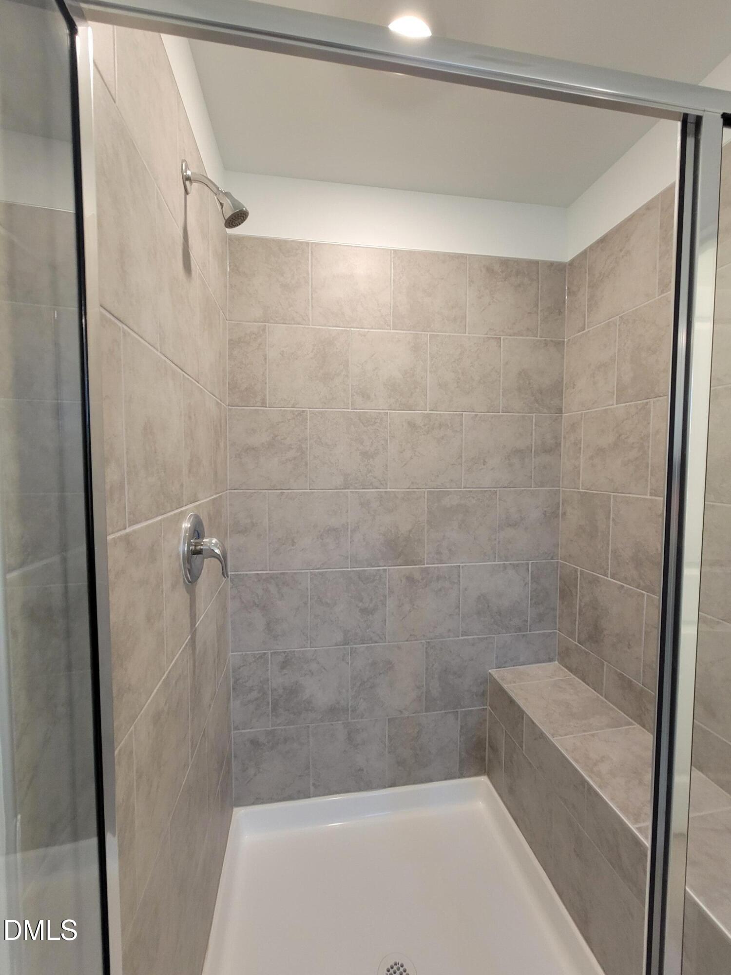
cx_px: 366
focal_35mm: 13
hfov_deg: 89.9
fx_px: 366
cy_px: 488
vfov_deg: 106.2
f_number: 2.2
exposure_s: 1/60
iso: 250
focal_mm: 2.2
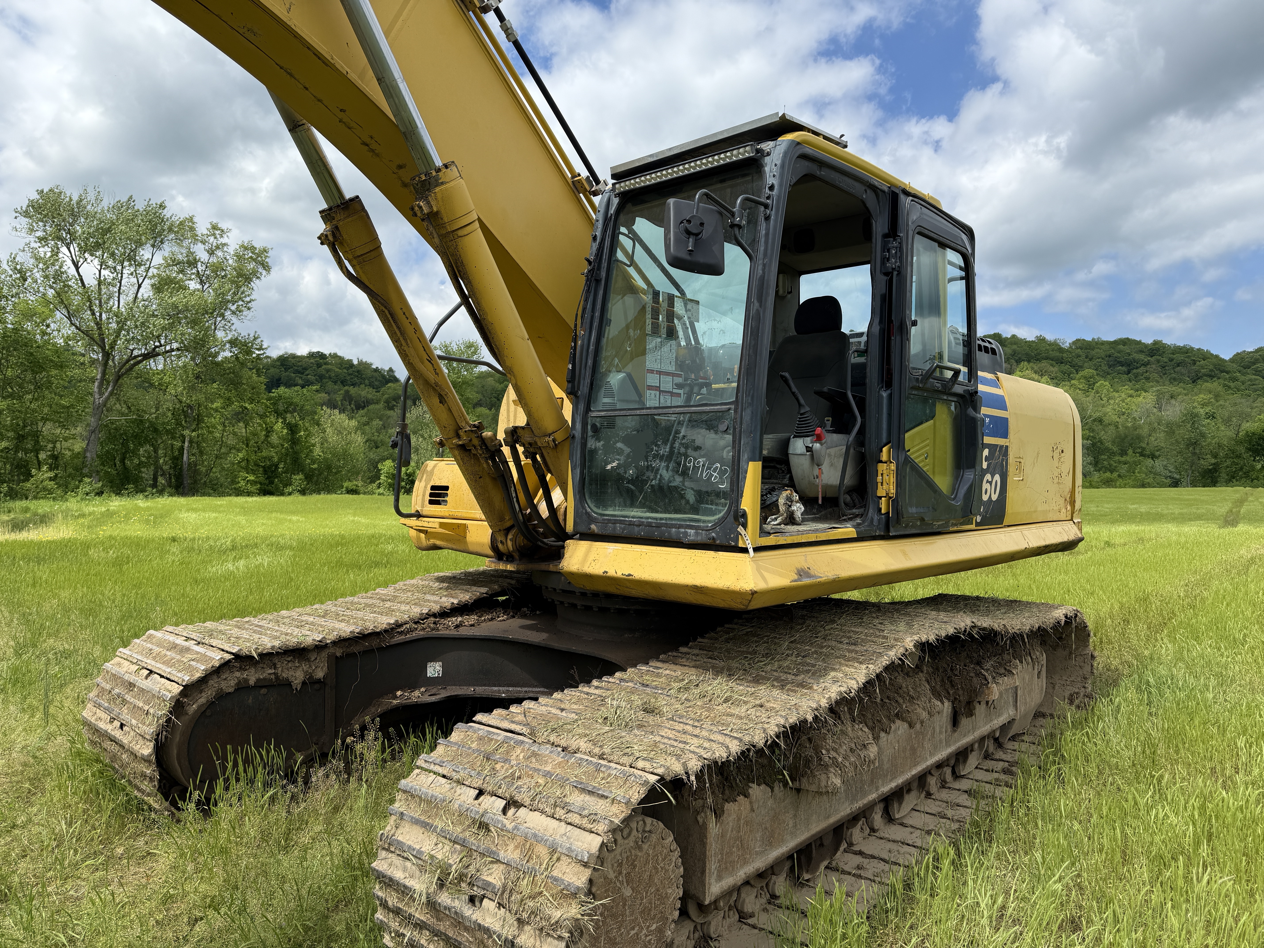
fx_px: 876
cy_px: 474
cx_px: 632
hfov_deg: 71.6
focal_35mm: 24
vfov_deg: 56.8
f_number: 1.78
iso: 80
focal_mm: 6.76
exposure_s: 1/3425
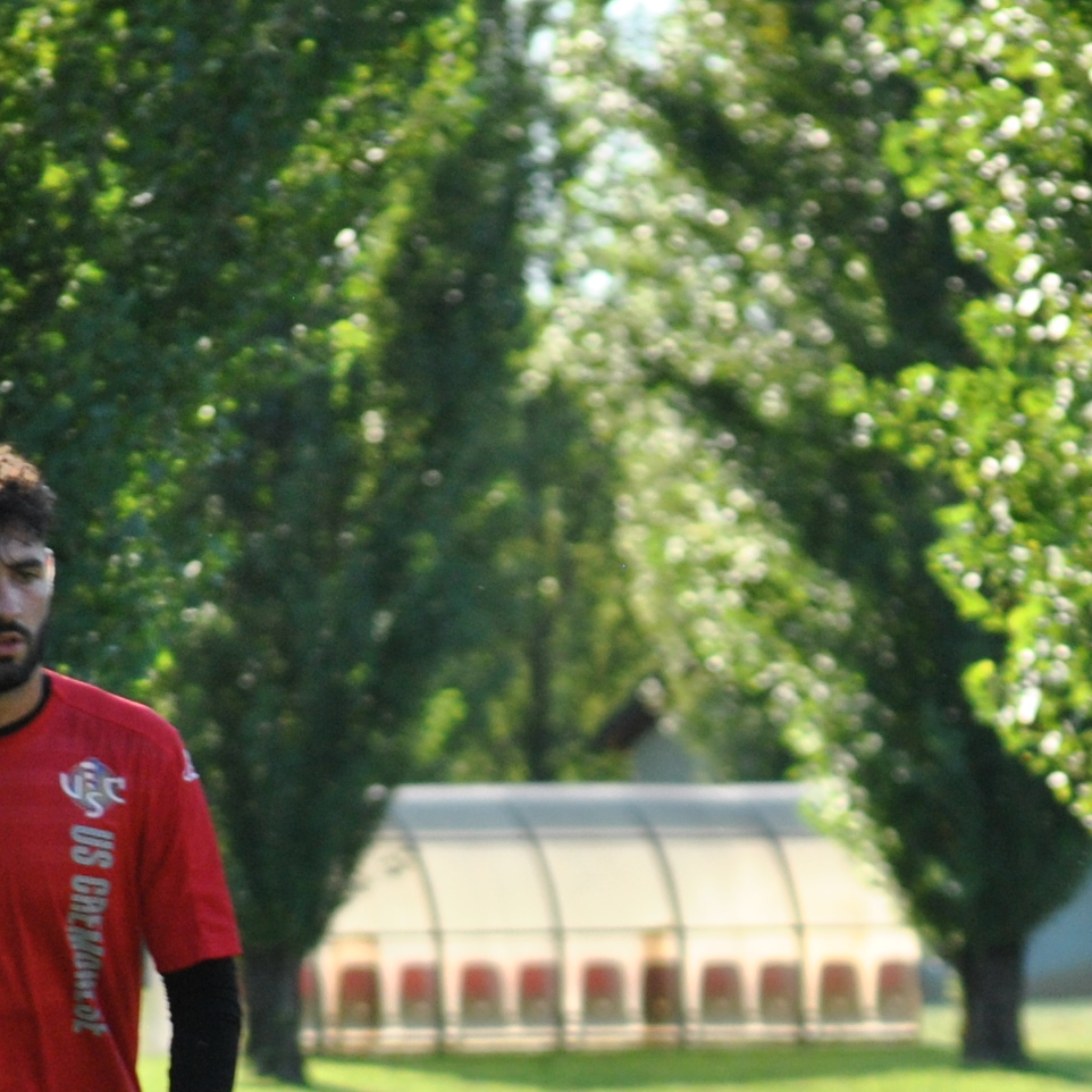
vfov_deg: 3.4
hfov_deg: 3.4
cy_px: 1318
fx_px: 18345
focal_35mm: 514
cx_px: 822
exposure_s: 1/500
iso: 280
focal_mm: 100
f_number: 4.5
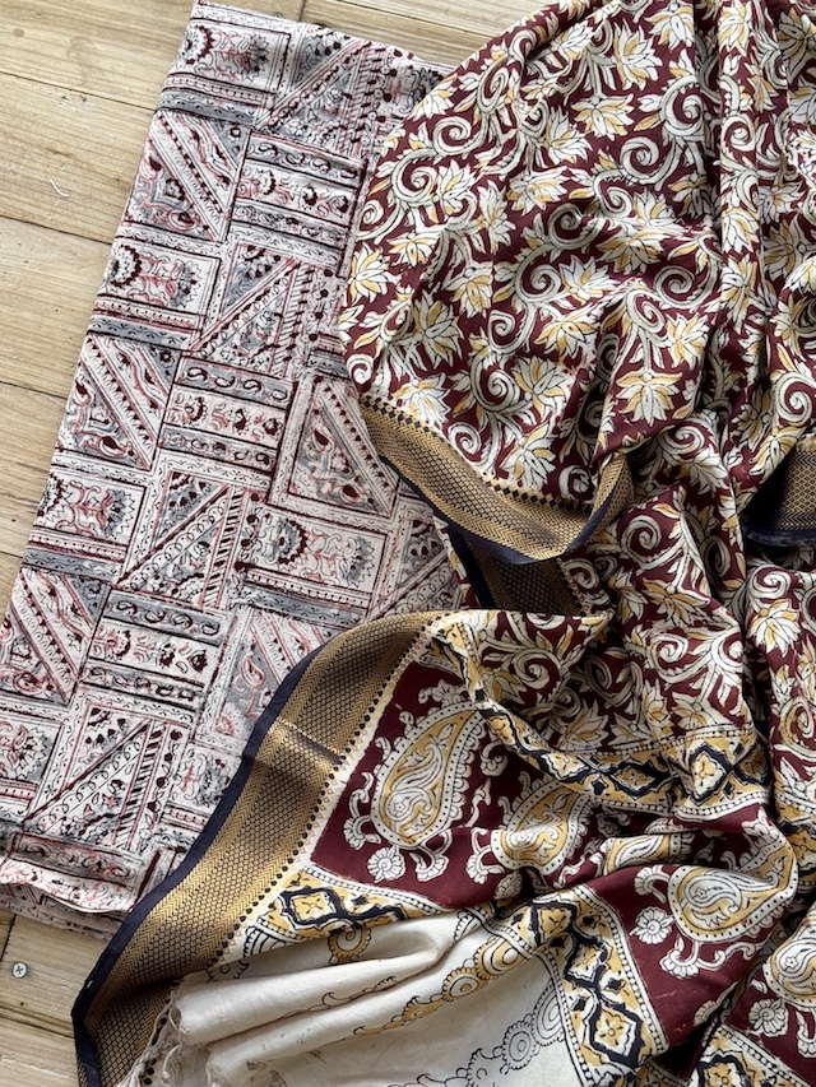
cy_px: 544
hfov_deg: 30.3
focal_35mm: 48
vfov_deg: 39.7
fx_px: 1508
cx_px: 408
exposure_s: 1/331
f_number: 1.78
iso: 64
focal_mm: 6.76
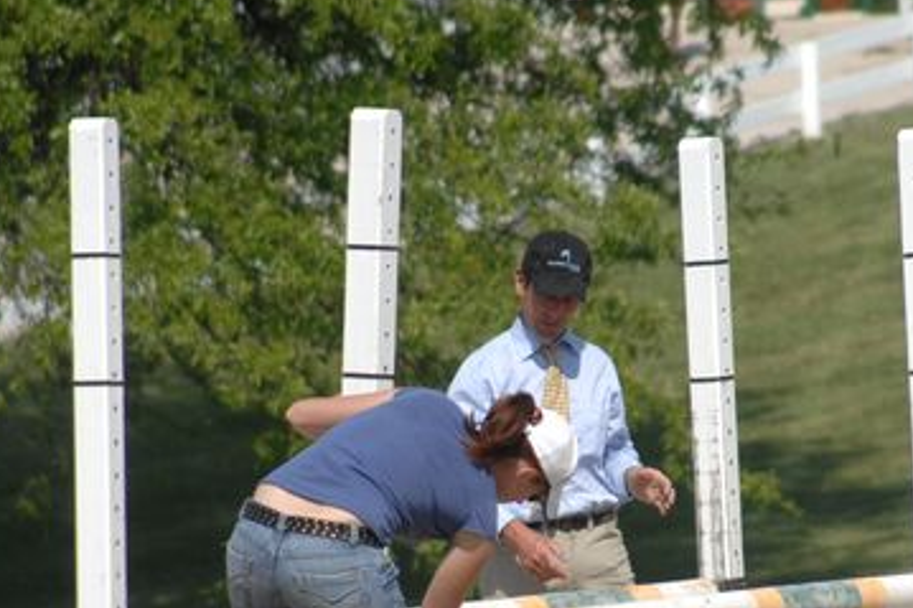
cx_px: 577
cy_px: 418
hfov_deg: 3.9
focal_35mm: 534
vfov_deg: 2.6
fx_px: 13536
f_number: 6
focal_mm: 200
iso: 200
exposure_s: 1/1000
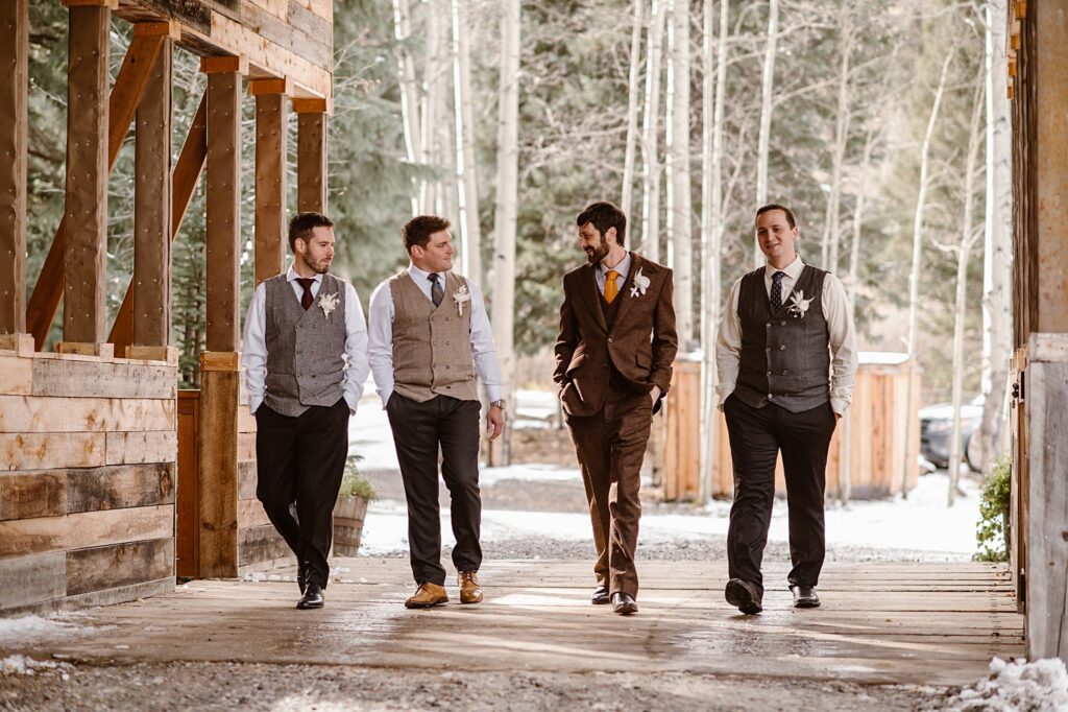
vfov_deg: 16.1
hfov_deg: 23.9
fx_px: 2521
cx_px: 534
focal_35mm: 85
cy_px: 356
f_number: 2.2
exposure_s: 1/400
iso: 250
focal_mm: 85
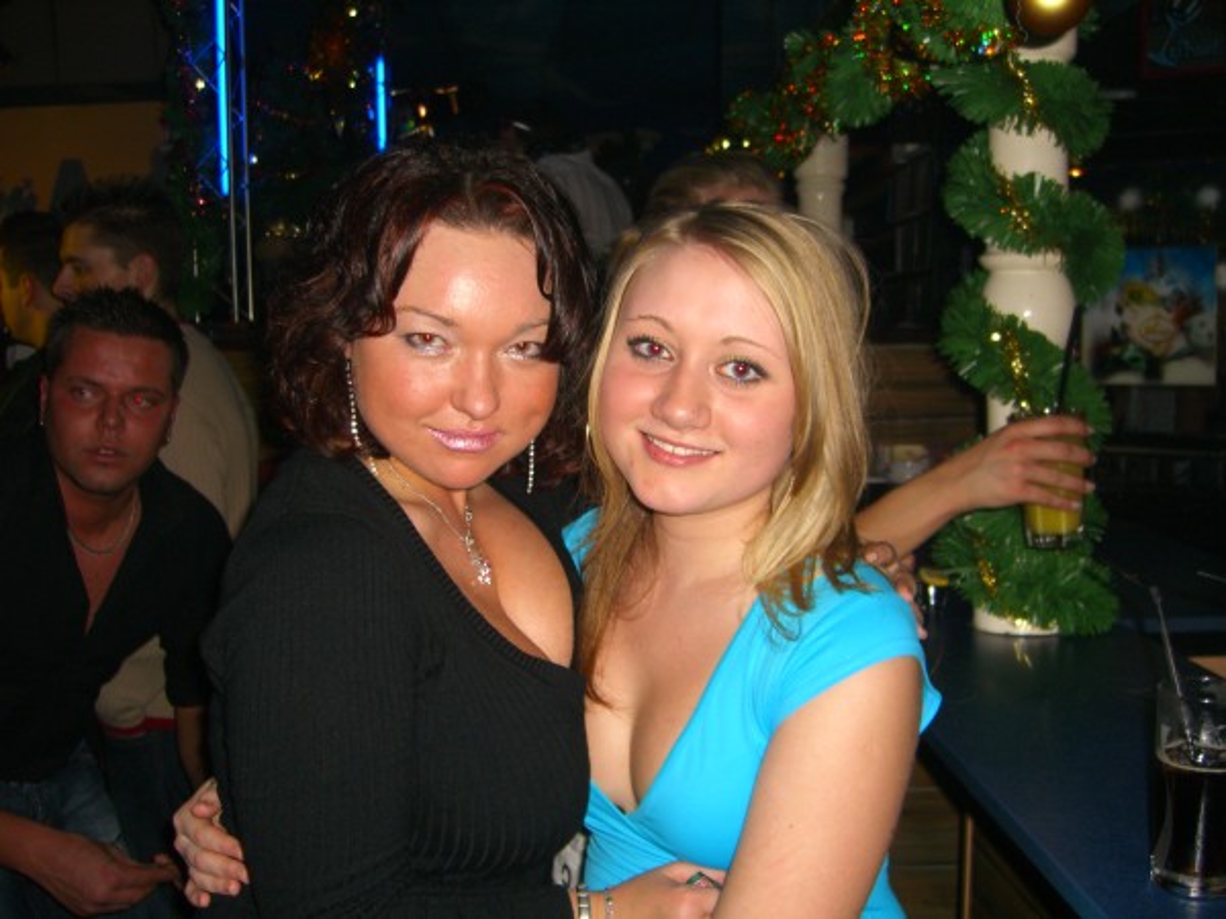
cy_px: 460
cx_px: 613
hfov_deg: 49.0
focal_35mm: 38
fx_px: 1346
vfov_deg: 37.7
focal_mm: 7.9
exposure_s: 1/60
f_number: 2.8
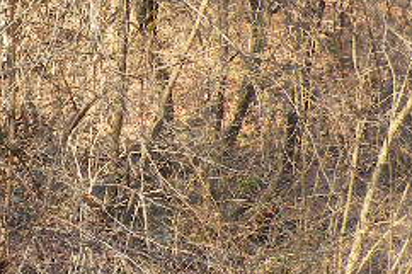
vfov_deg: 11.5
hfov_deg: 16.6
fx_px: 1361
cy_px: 94
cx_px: -56
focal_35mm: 119
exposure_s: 1/96.5
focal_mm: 4.7
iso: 64
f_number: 3.5
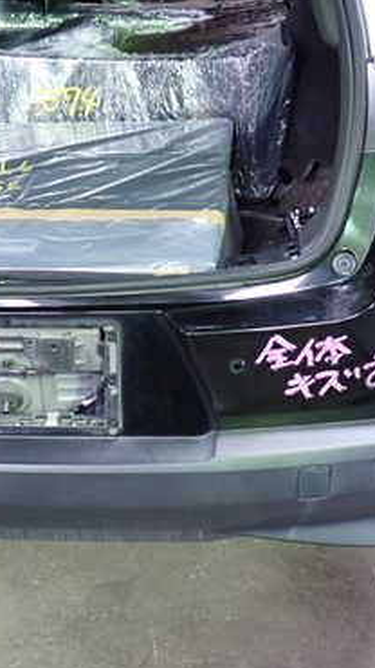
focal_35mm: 53
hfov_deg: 22.0
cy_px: 363
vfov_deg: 39.1
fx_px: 937
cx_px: 31
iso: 800
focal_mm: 5.4
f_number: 2.3
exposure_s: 1/30
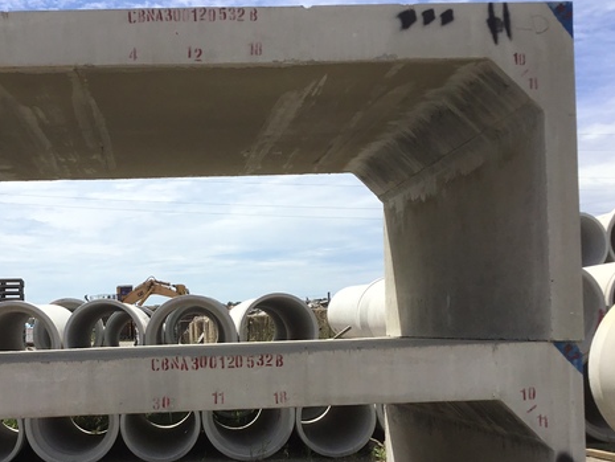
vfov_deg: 32.5
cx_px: 201
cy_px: 318
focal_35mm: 44
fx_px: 782
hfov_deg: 42.3
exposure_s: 1/2632
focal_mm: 3.3
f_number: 2.4
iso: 25
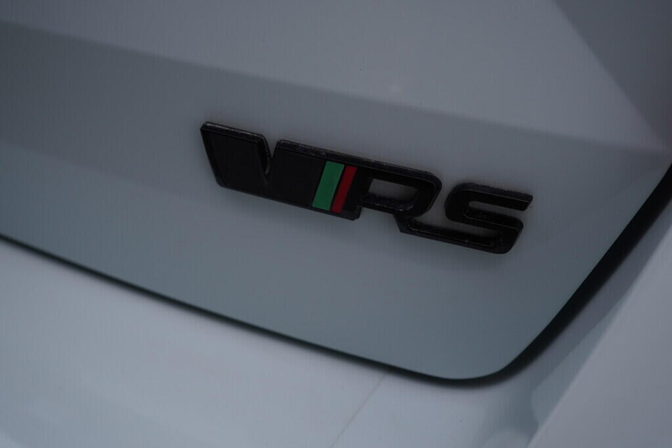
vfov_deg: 36.9
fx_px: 672
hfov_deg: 53.1
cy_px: 224
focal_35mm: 36
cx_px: 336
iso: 125
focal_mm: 24
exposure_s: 1/100
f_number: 4.5
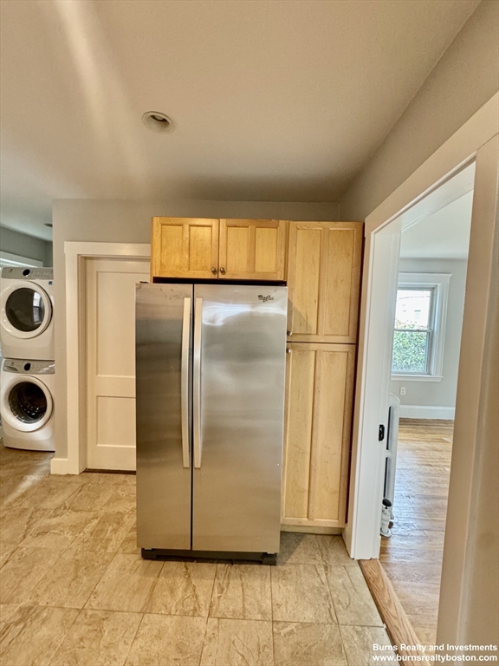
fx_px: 269
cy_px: 333
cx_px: 250
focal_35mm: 14
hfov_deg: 85.7
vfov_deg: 102.1
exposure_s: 1/60
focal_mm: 2.22
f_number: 2.2
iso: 400
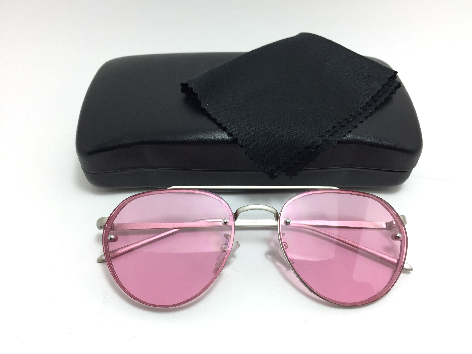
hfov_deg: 61.7
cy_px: 177
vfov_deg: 48.2
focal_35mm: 29
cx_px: 236
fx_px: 395
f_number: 2.2
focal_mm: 4.15
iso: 50
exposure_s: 1/100
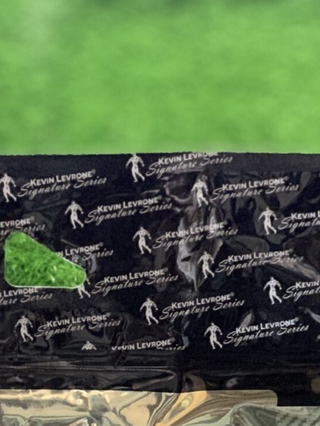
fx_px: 2229
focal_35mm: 181
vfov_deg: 10.4
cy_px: 727
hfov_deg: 8.1
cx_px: -43
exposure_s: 1/50
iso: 160
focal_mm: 6
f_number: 2.4
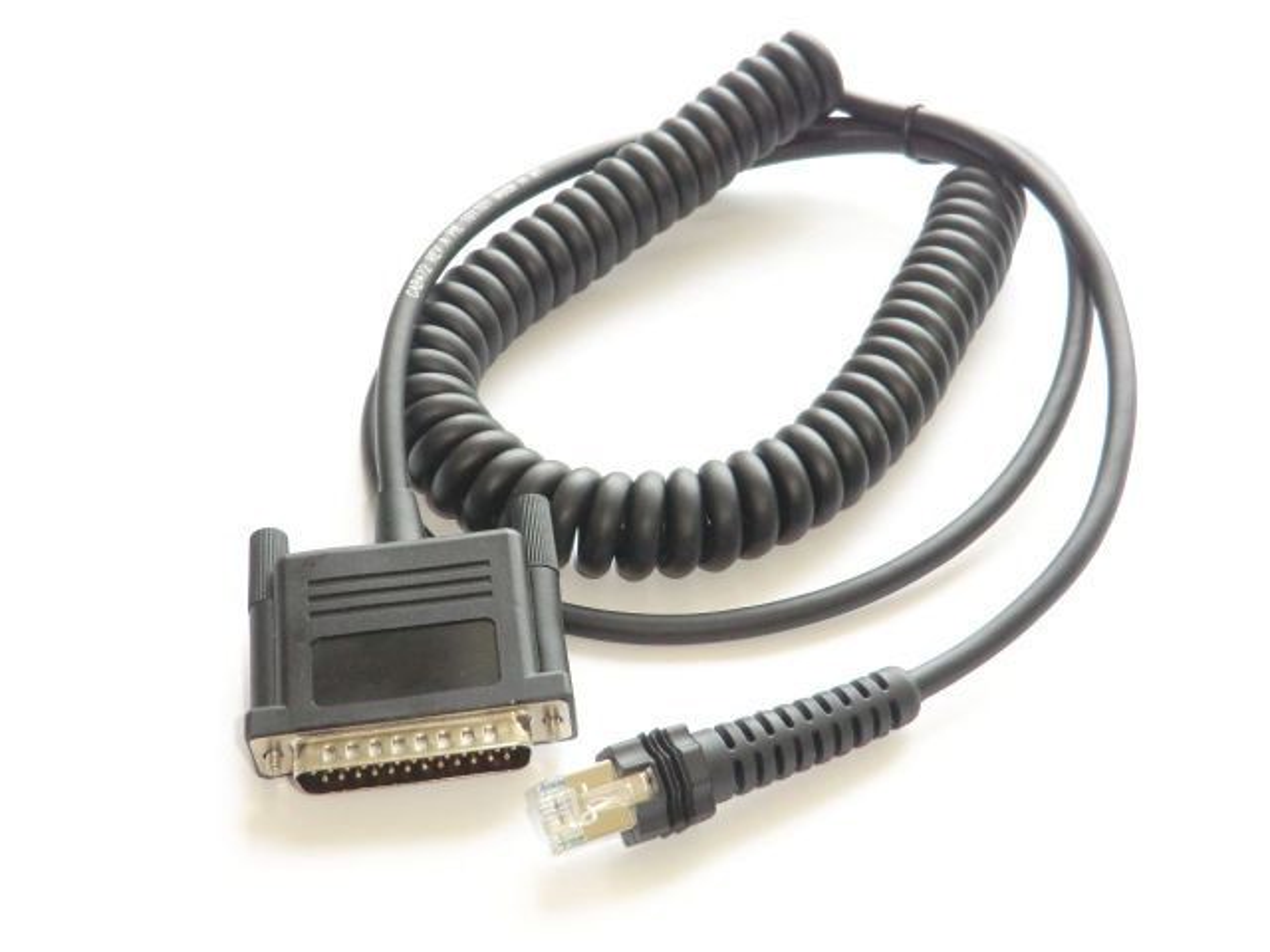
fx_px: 2018
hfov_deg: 34.9
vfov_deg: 26.6
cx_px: 635
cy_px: 476
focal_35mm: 55
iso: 400
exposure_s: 1/60
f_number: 4.2
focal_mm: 9.8
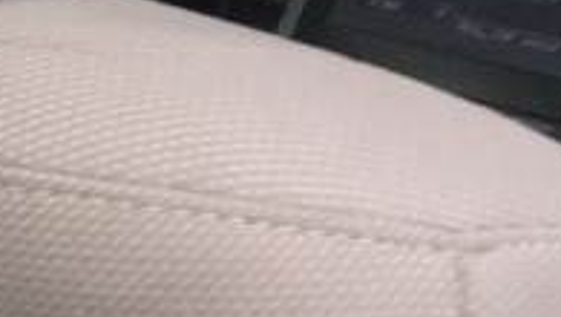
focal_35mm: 233
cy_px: 179
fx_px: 3468
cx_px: -1125
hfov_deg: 8.0
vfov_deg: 5.2
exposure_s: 1/120
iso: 32
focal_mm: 4.15
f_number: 2.2
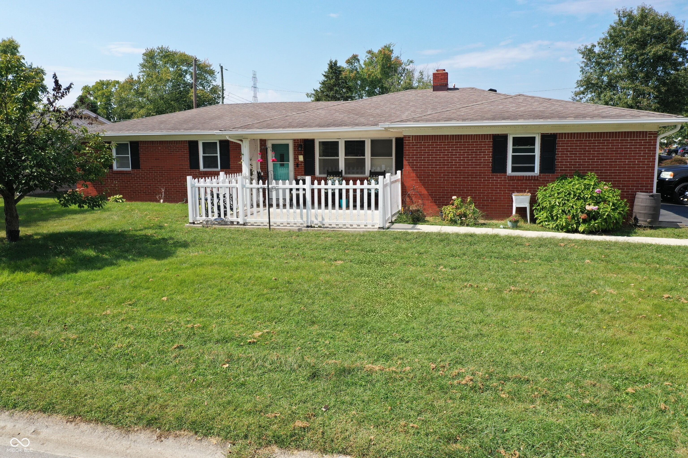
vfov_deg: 46.4
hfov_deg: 65.5
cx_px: 344
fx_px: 535
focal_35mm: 28
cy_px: 229
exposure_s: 1/400
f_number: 5.6
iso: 100
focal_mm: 10.26
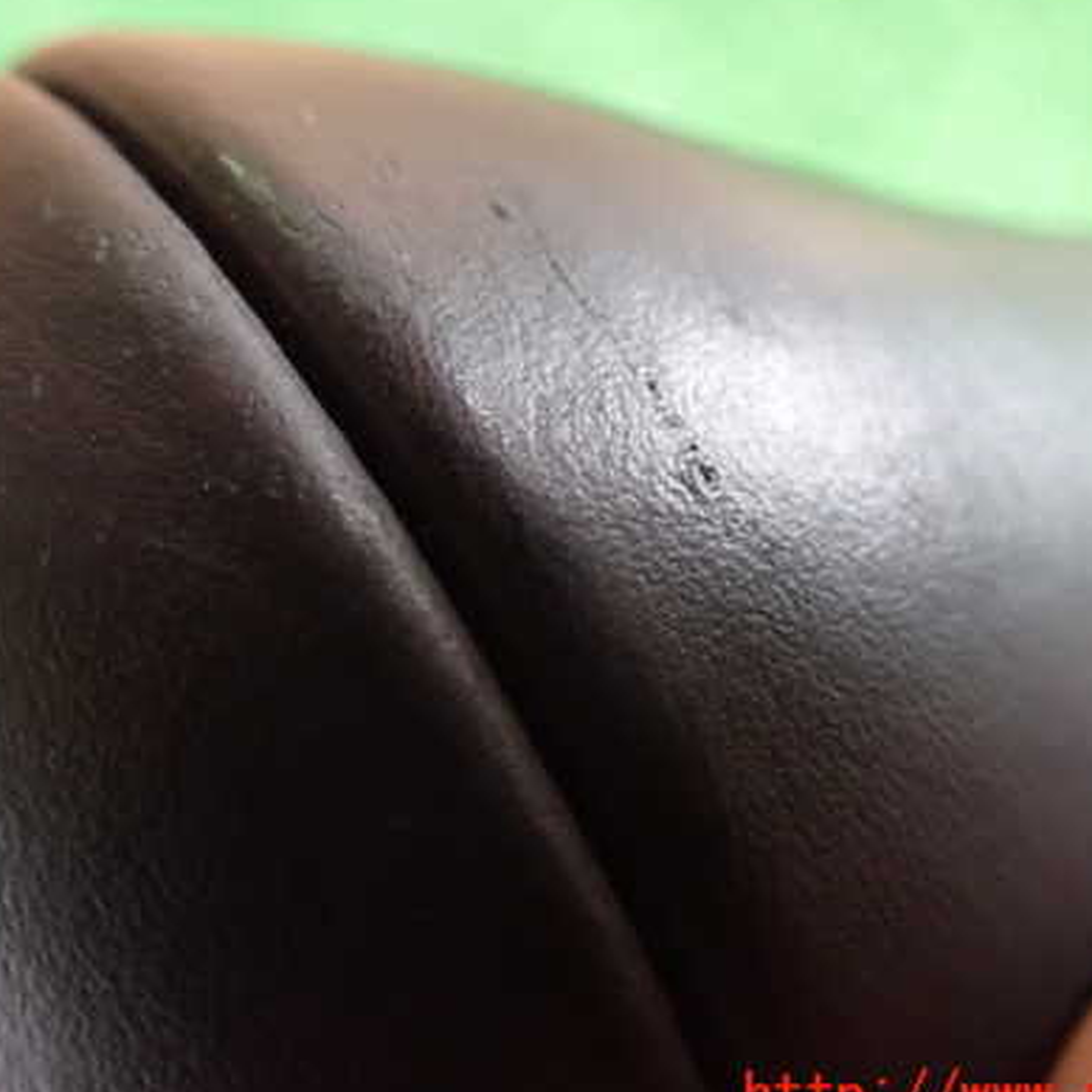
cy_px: 501
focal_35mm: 41
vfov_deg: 40.9
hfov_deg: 40.9
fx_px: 1463
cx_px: 535
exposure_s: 1/30
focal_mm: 5.4
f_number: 2.3
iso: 1250
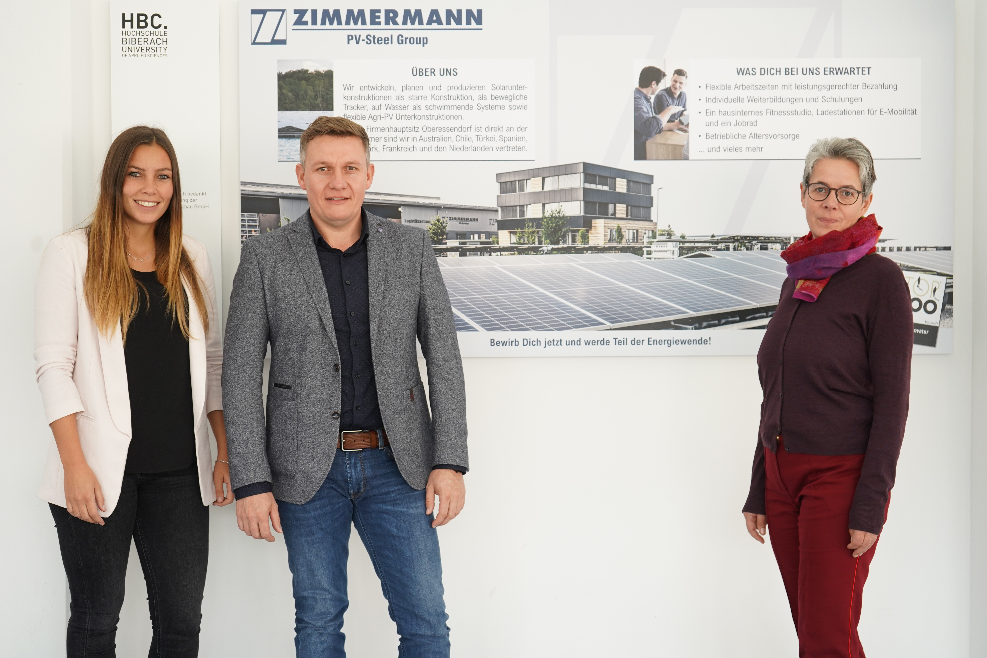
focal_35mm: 49
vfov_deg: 27.5
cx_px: 494
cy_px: 329
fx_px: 1343
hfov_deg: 40.3
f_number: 4.5
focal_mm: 49
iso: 640
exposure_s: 1/160
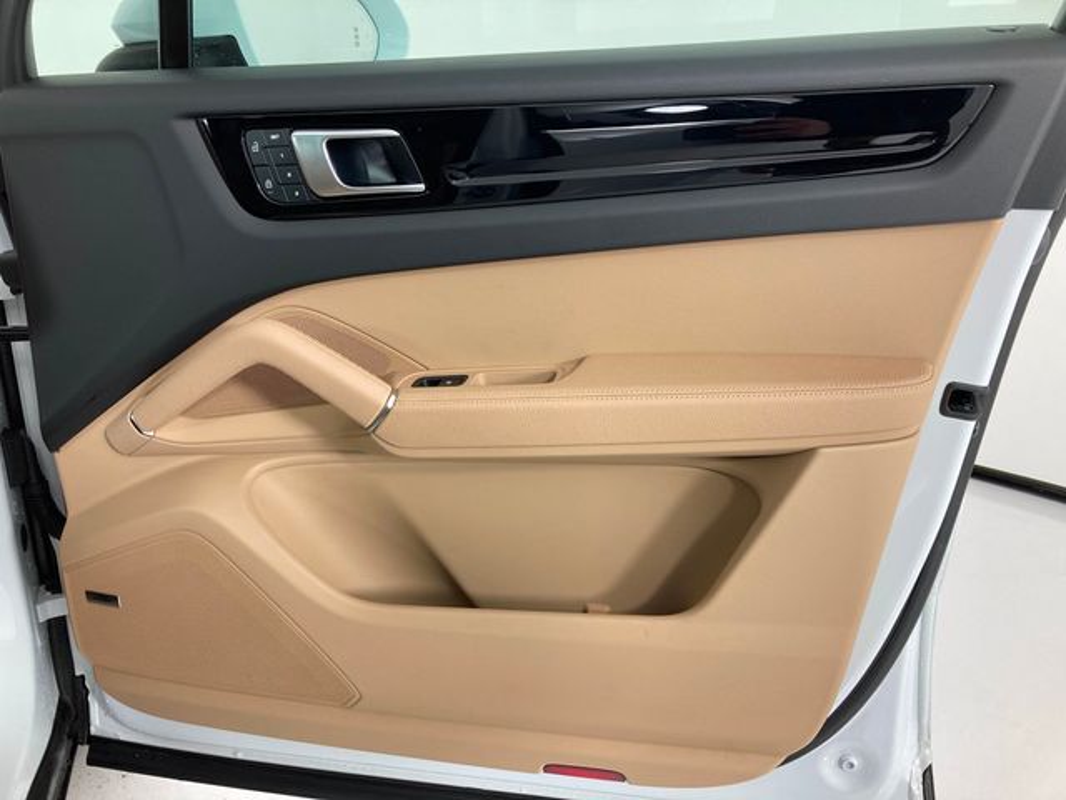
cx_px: 533
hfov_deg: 63.4
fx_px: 862
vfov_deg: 49.7
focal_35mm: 28
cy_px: 400
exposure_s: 1/120
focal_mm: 3.99
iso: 40
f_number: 1.8
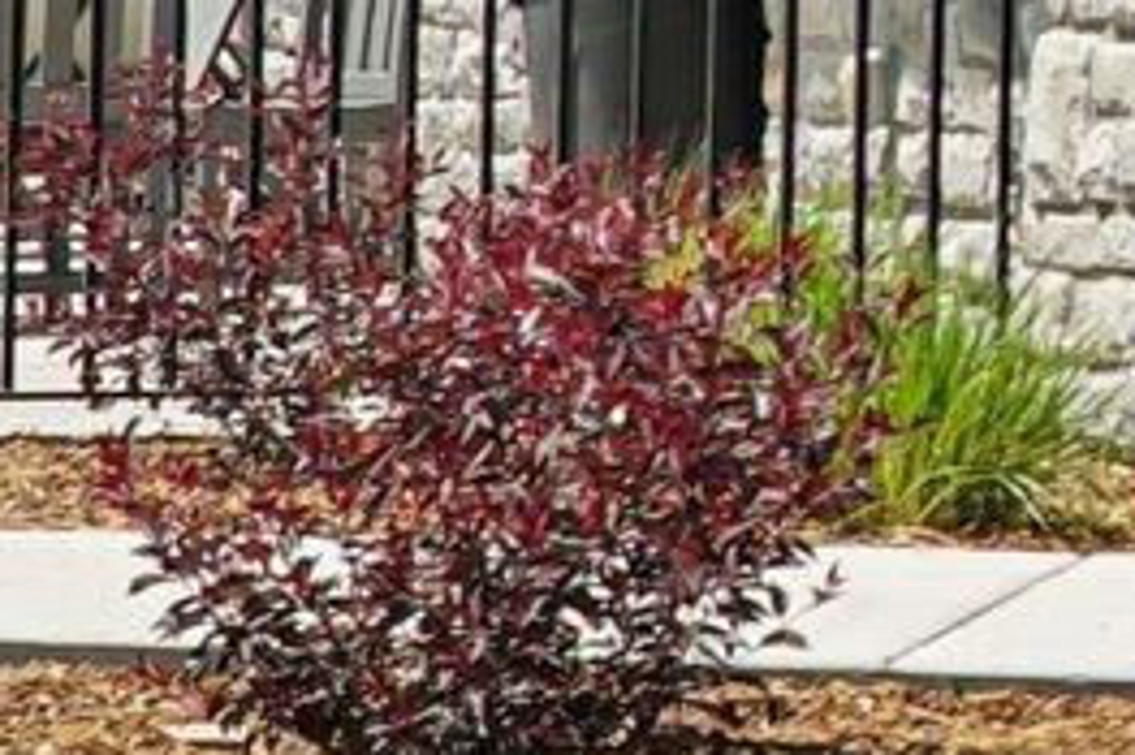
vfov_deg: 4.9
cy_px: -742
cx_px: 3237
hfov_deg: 6.9
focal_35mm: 273
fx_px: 8601
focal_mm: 35
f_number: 8
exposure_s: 1/250
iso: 100
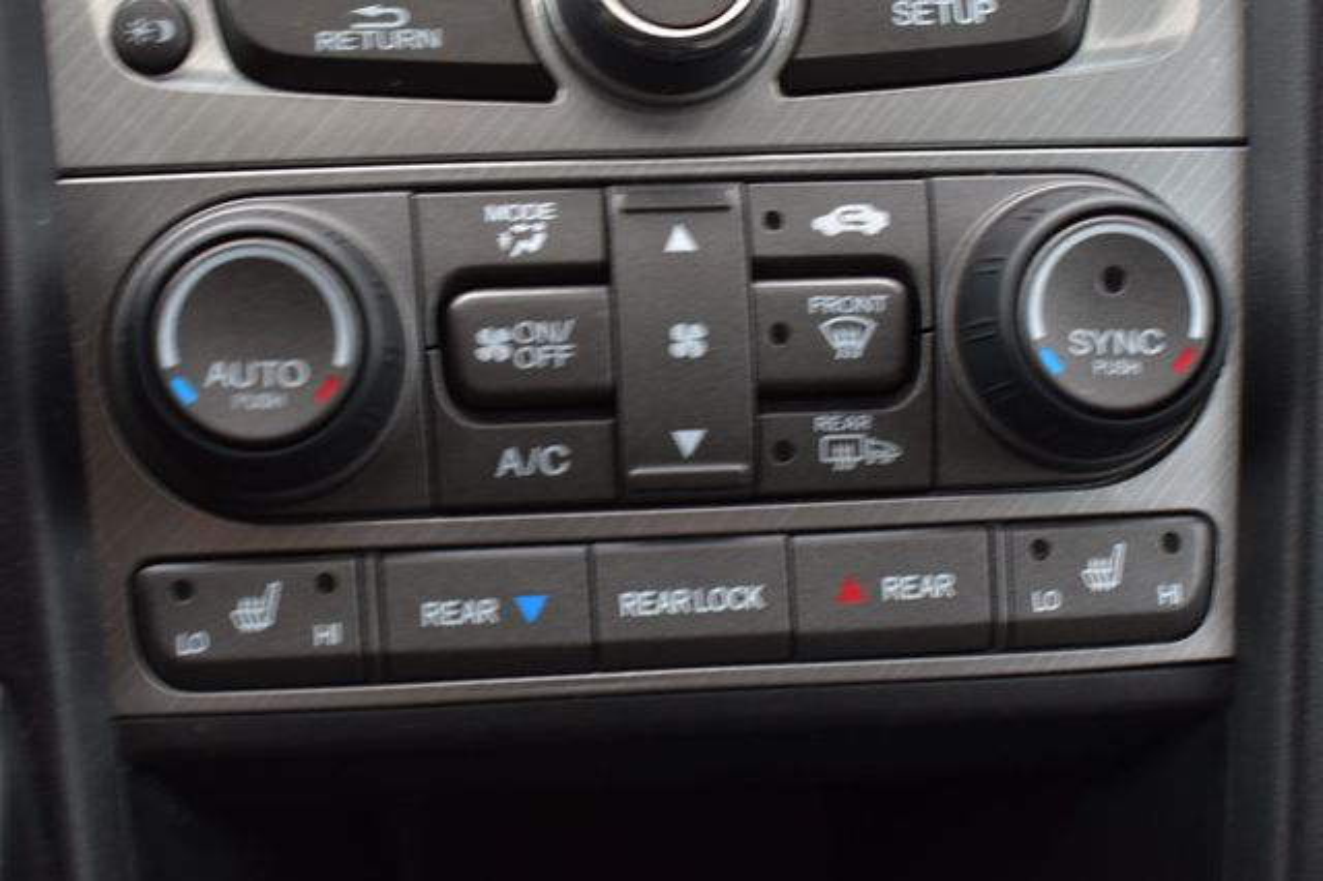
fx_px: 1983
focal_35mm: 54
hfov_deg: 36.9
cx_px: 662
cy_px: 440
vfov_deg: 25.0
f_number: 6.3
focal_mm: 36
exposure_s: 1/15
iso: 400
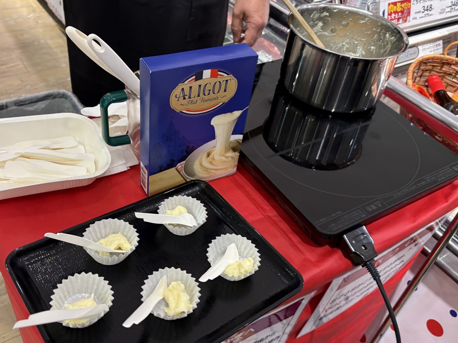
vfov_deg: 41.8
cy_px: 174
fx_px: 450
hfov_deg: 53.9
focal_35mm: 34
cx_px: 213
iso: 80
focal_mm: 5.96
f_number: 1.6
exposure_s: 1/50
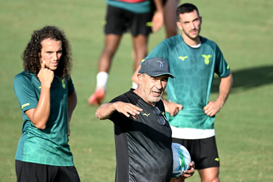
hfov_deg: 3.4
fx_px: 4550
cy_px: 91
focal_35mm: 600
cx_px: 136
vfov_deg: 2.3
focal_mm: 400
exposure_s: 1/2000
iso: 560
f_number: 4
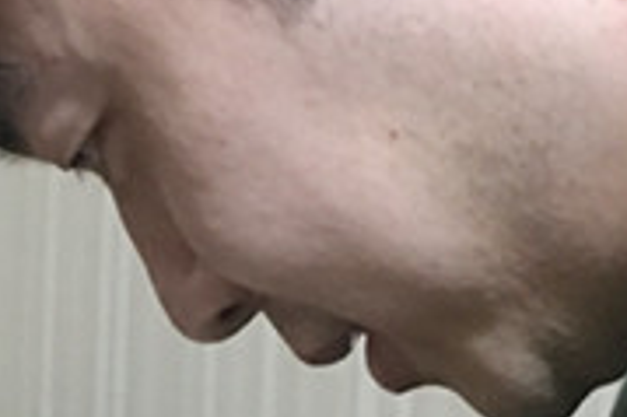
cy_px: 587
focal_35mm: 135
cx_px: 11
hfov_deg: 15.0
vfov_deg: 9.9
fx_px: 2349
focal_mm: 4.15
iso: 160
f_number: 2.2
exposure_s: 1/8
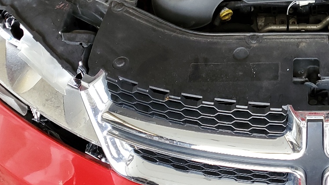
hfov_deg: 32.6
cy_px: -27
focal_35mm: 60
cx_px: 315
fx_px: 524
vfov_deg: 19.1
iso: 73
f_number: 1.5
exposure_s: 1/120
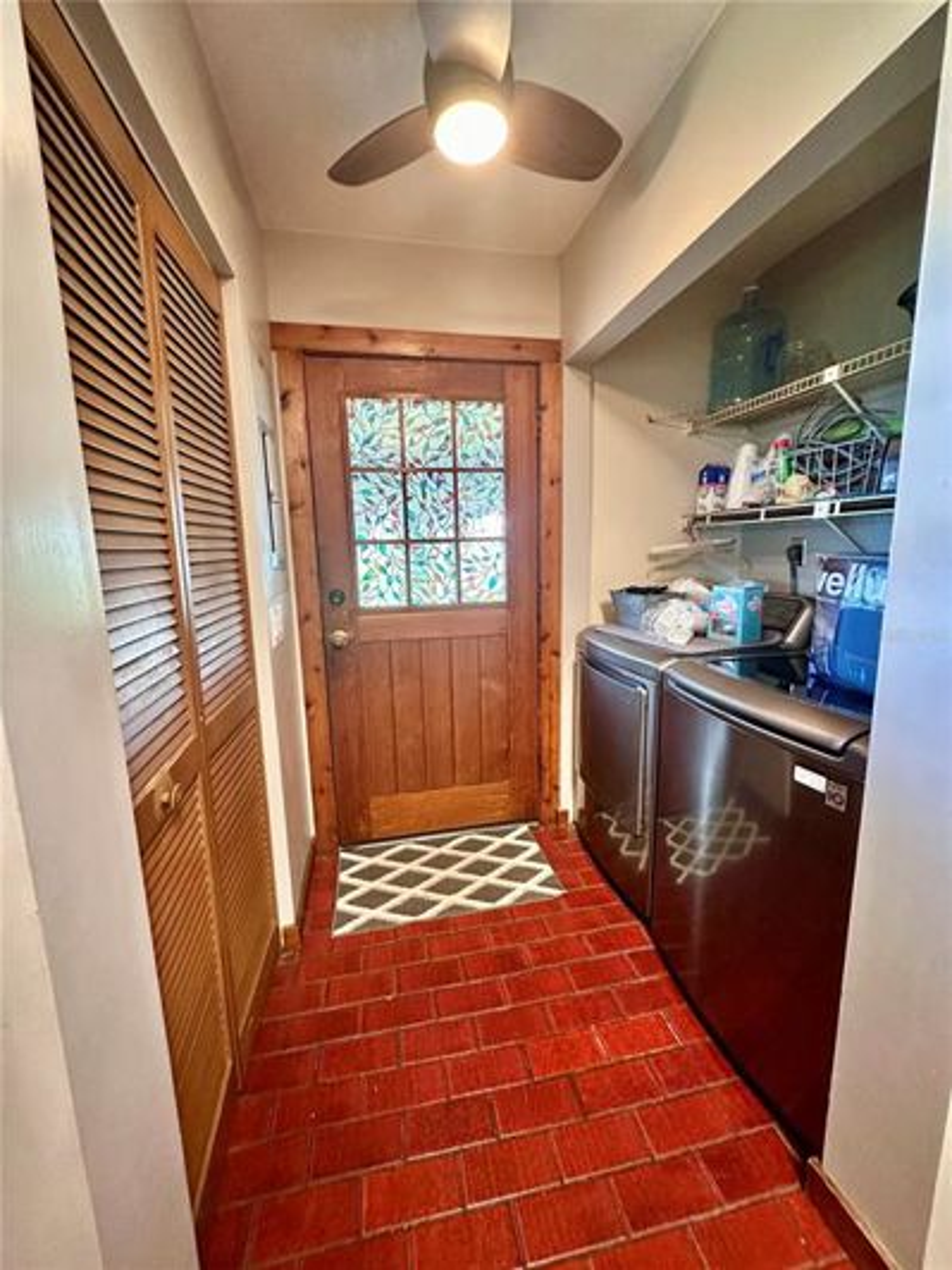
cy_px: 635
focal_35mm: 14
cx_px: 476
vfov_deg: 102.1
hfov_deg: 85.7
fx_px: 513
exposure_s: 1/60
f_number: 2.2
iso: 640
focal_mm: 2.22
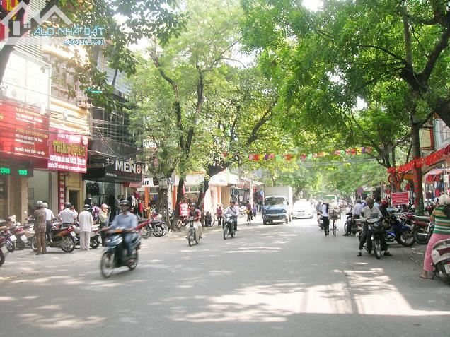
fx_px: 442
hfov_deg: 54.0
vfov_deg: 41.8
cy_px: 168
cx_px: 225
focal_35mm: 34
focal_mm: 5.7
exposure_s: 1/35.6
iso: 50
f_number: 4.9
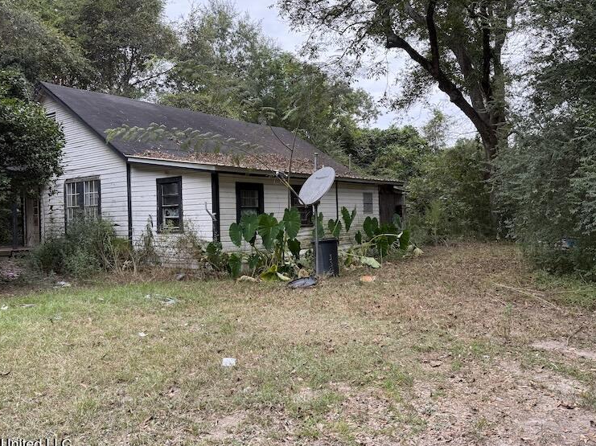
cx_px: 310
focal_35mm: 28
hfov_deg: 63.4
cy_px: 207
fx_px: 482
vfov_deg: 49.7
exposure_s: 1/283
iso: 100
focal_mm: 6.76
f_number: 1.78
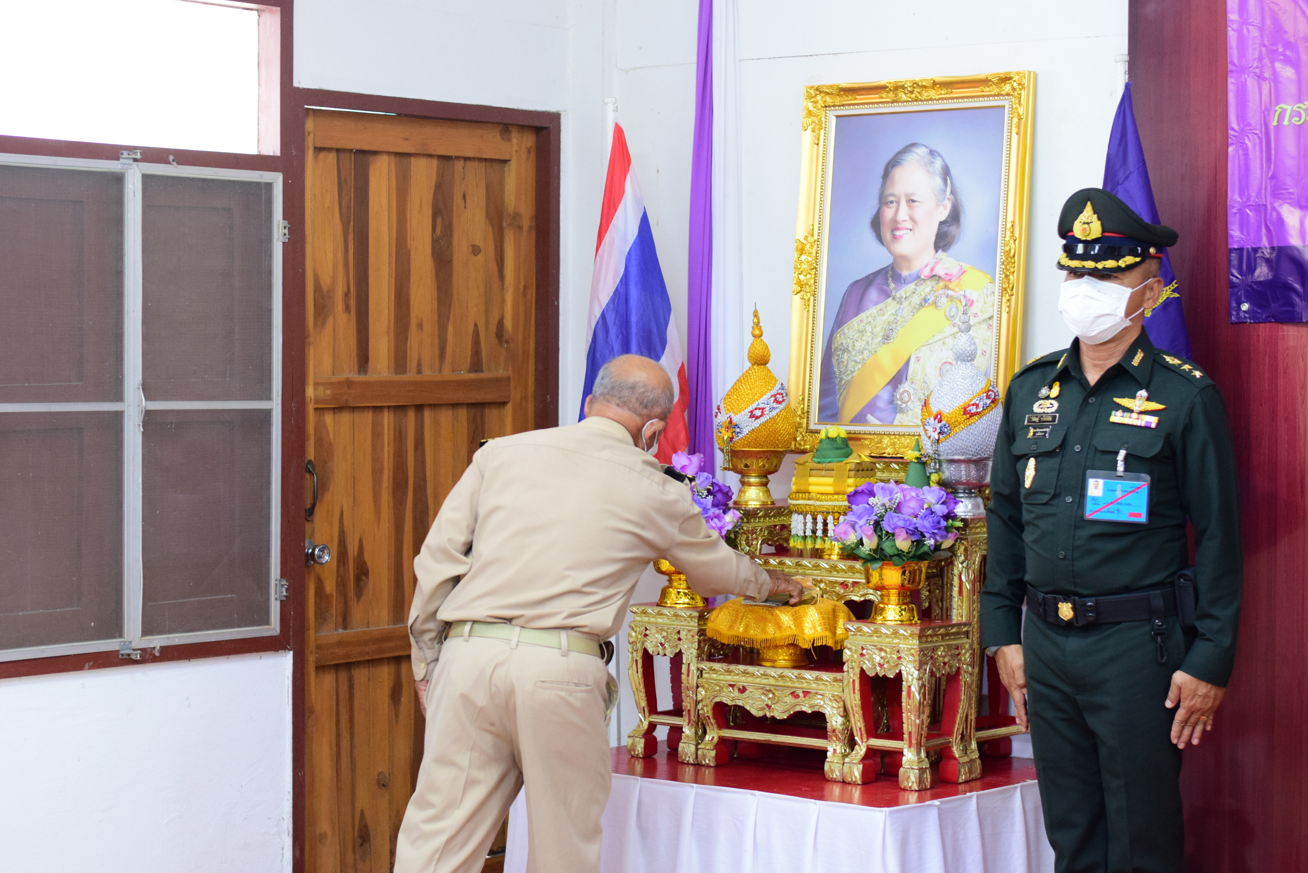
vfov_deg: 18.2
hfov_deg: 27.0
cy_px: 436
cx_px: 654
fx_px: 2726
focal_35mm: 75
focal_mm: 50
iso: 1600
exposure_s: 1/100
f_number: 2.8
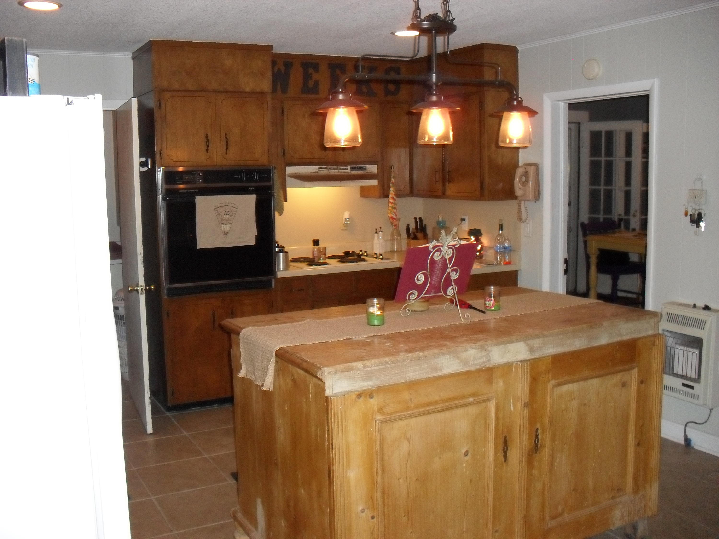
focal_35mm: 35
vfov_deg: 40.7
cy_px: 270
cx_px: 360
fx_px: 727
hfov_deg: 52.6
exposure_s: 1/45
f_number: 3.2
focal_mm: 6.3
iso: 240
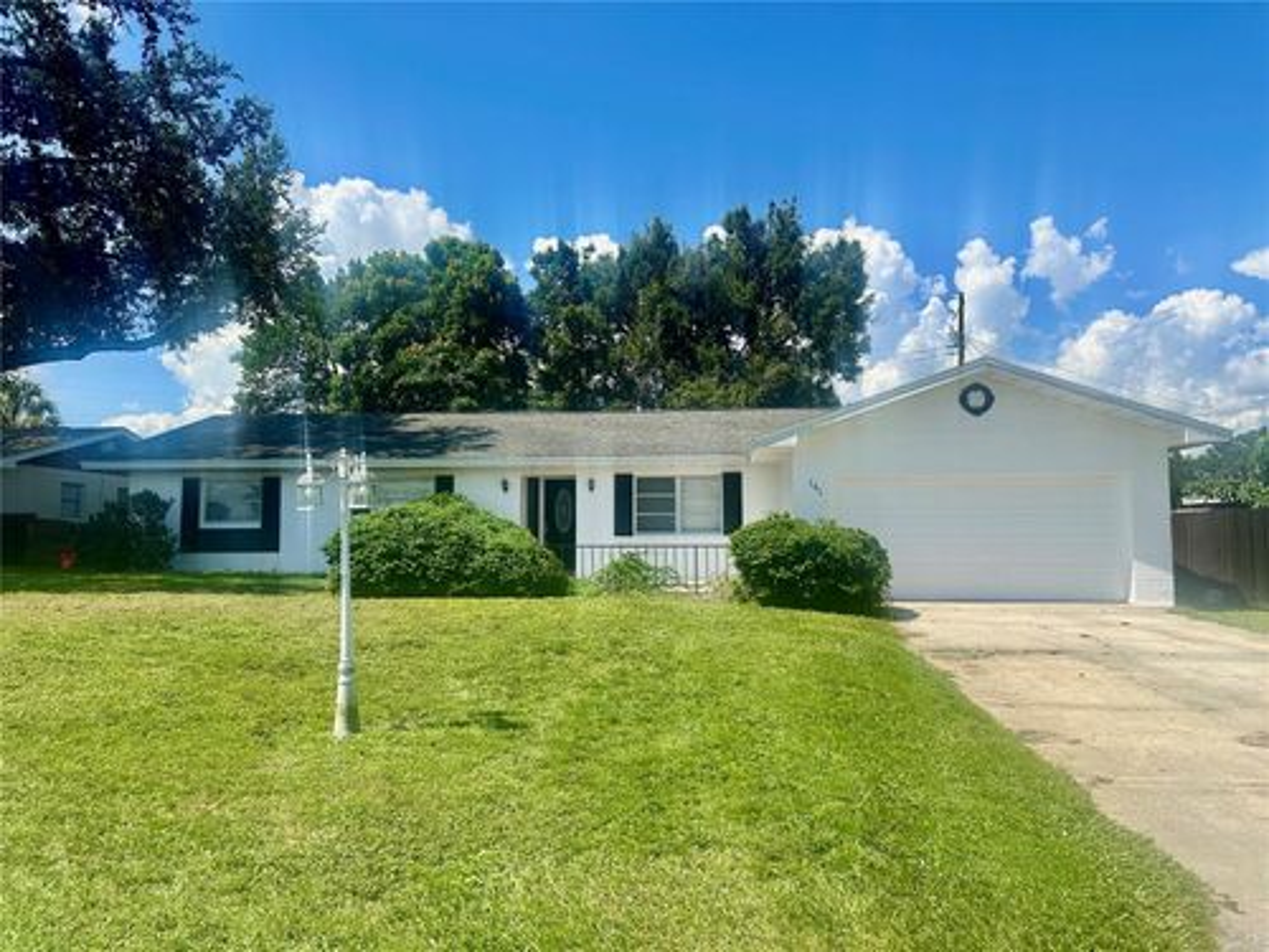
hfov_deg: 71.6
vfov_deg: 56.8
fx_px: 880
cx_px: 634
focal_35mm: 24
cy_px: 476
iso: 80
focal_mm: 6.86
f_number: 1.78
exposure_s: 1/5525
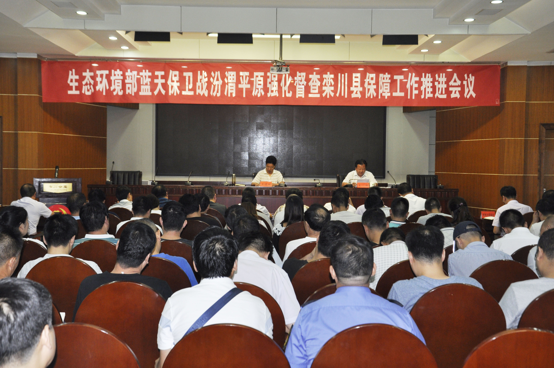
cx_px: 277
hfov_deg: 41.2
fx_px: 738
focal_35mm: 48
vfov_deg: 28.0
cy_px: 184
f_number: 4.2
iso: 640
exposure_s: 1/60
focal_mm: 32
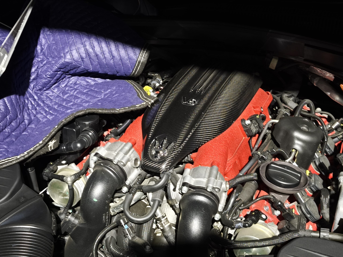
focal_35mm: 53
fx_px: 525
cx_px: 172
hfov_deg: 36.2
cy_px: 128
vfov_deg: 27.5
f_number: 1.6
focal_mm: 6.57
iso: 1000
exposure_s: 1/25
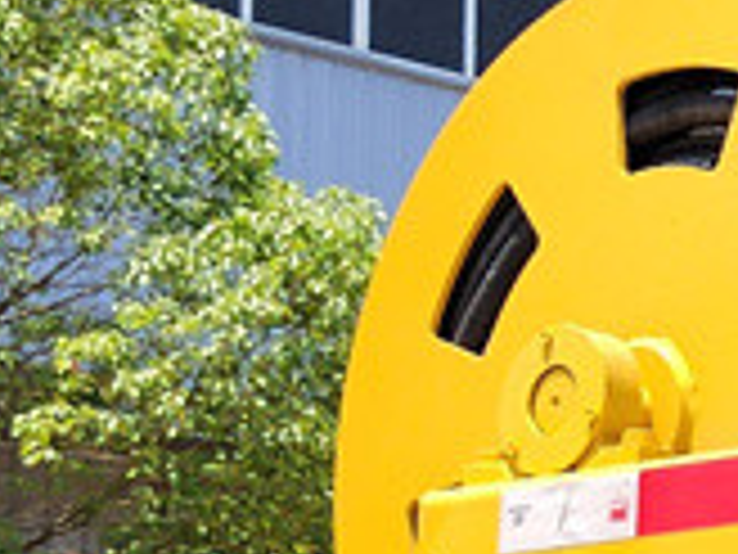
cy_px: 626
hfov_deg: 11.8
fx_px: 3219
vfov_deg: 9.7
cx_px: 1426
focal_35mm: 151
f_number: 1.9
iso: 359
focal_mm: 5.52
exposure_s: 1/1405
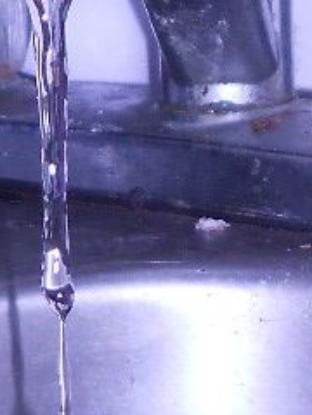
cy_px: 382
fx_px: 1875
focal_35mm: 156
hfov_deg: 9.4
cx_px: -66
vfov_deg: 12.6
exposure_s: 1/25
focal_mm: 4.6
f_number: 3.2
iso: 80
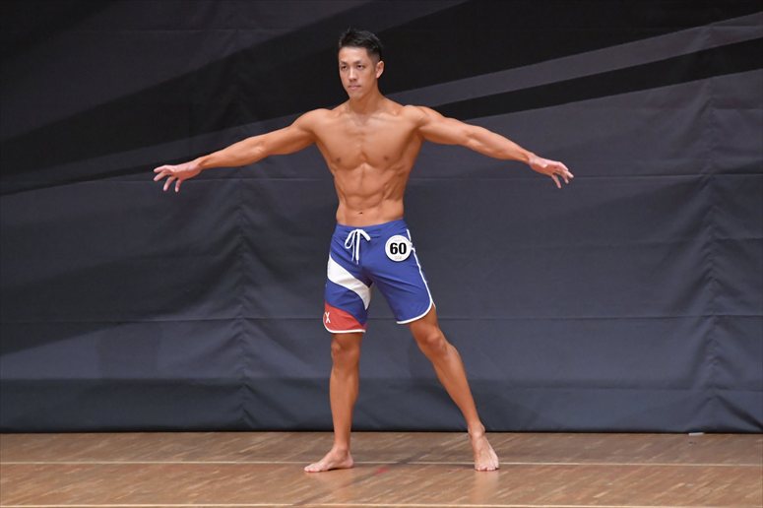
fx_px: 6673
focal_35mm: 315
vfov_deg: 4.4
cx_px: 382
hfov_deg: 6.5
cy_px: 254
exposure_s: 1/400
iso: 6400
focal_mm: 210
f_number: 5.6
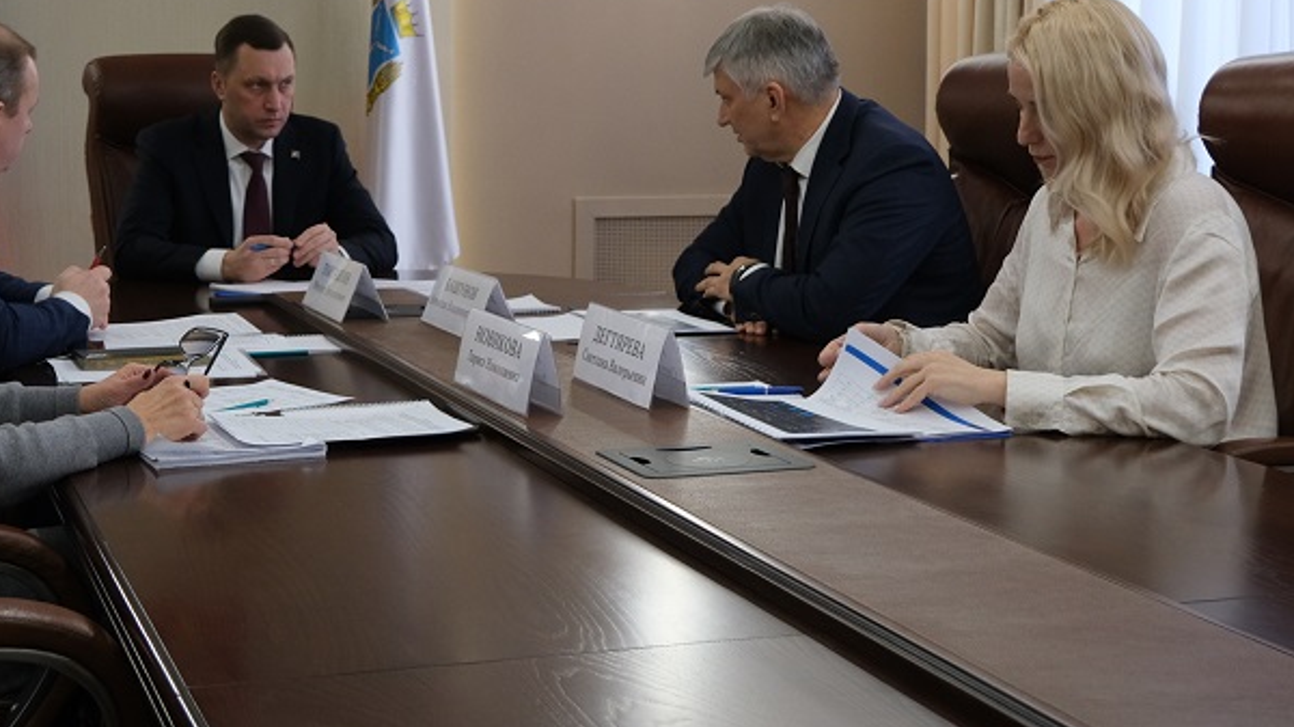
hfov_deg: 35.2
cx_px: 468
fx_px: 2024
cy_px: 186
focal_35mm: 59
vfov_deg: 20.2
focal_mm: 22.3
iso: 800
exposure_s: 1/100
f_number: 4
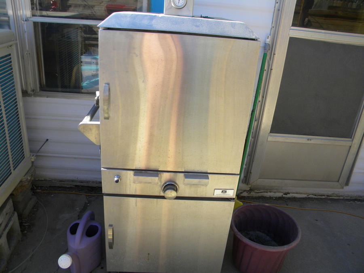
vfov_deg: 49.7
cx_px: 182
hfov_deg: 63.4
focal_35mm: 28
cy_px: 136
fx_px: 294
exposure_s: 1/511
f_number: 3.5
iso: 138
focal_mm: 5
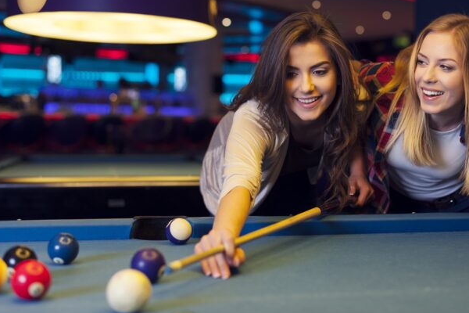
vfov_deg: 23.4
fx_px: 756
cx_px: 252
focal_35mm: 58
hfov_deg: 34.5
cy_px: 134
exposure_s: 1/125
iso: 100
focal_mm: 50
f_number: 2.5
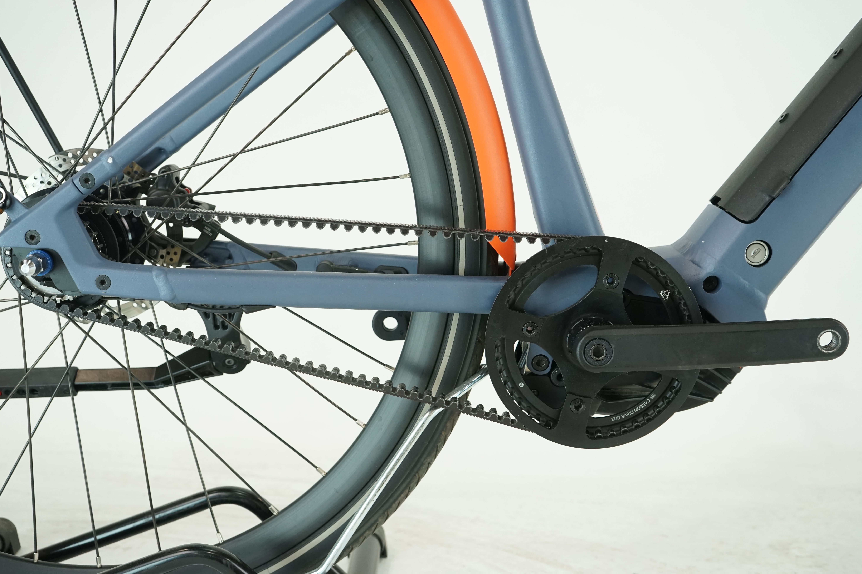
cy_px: 284
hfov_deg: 46.4
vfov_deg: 31.9
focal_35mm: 42
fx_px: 1006
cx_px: 428
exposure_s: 1/200
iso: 1600
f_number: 5.6
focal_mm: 41
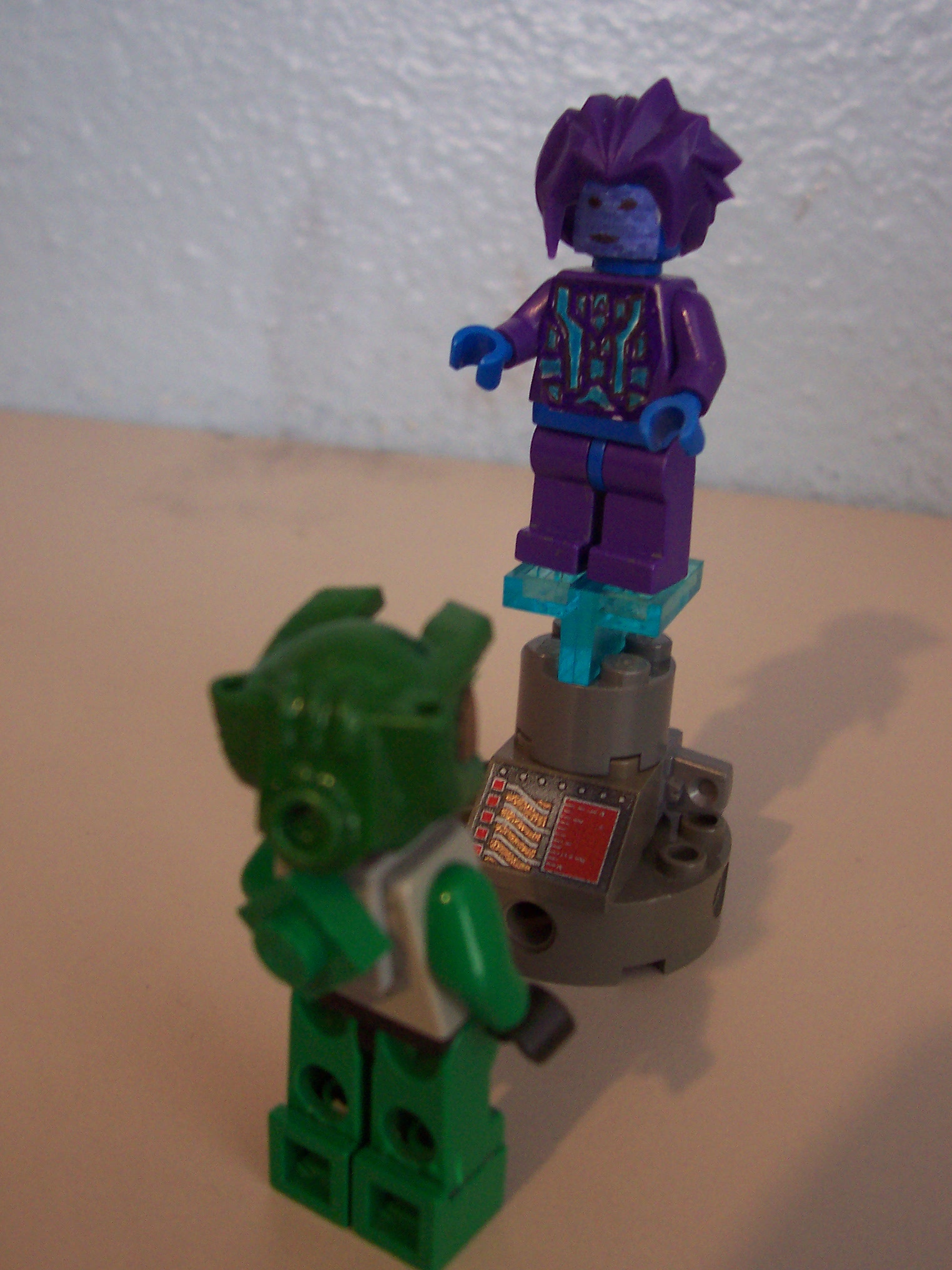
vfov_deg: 50.1
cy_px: 635
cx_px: 476
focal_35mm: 37
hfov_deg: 38.7
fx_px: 1357
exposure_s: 1/20
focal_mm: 5.6
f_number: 2.8
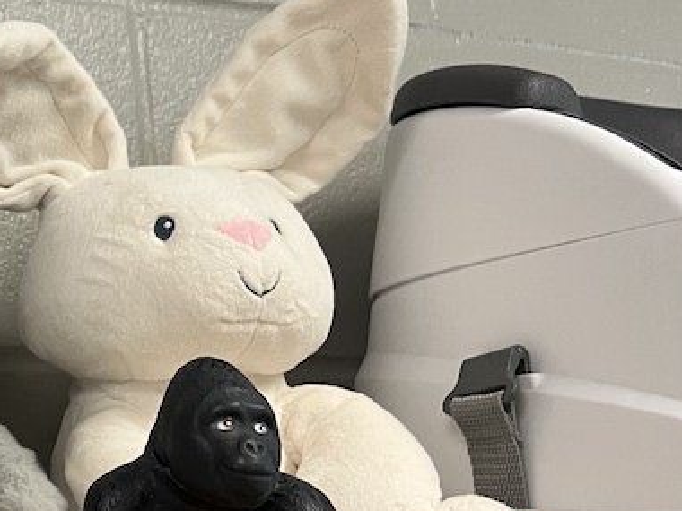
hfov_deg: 24.2
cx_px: -217
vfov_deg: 21.0
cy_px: 301
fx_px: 1379
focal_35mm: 70
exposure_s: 1/60
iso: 100
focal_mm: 5.7
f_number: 1.5
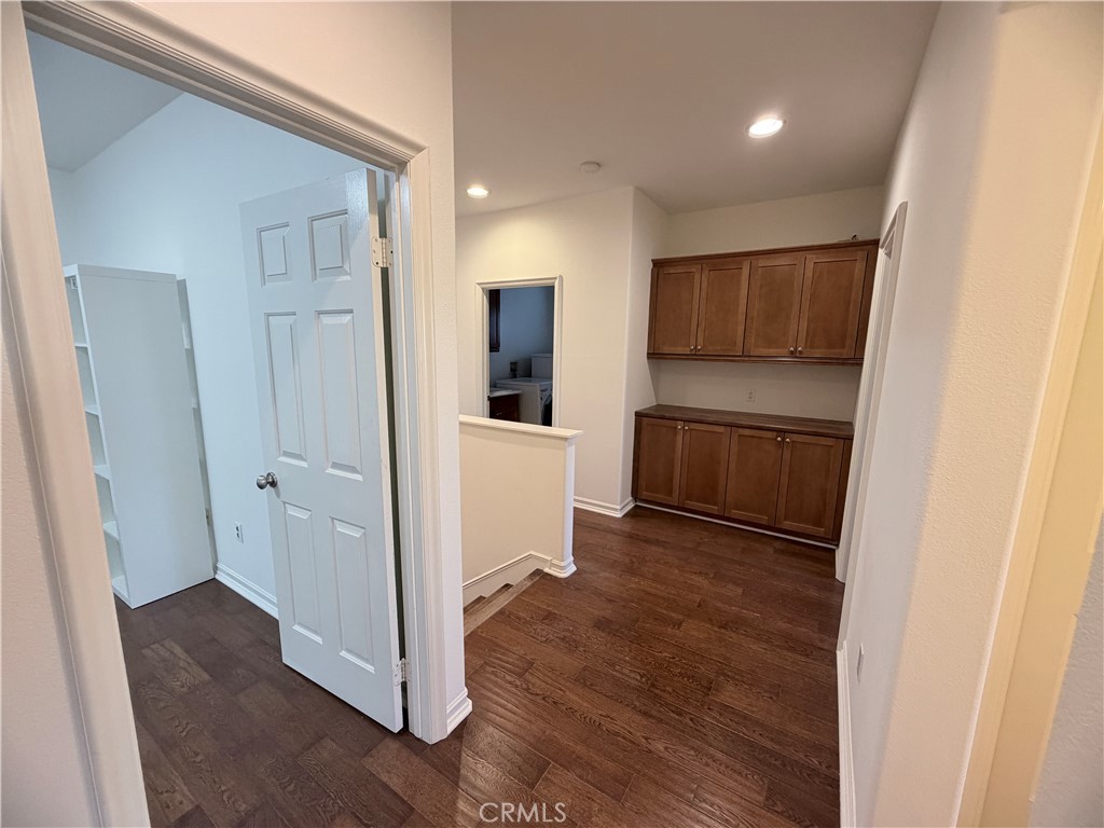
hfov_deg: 102.1
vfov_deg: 85.7
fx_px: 446
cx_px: 552
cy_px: 414
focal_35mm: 14
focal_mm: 2.22
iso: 200
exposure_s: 1/60
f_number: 2.2
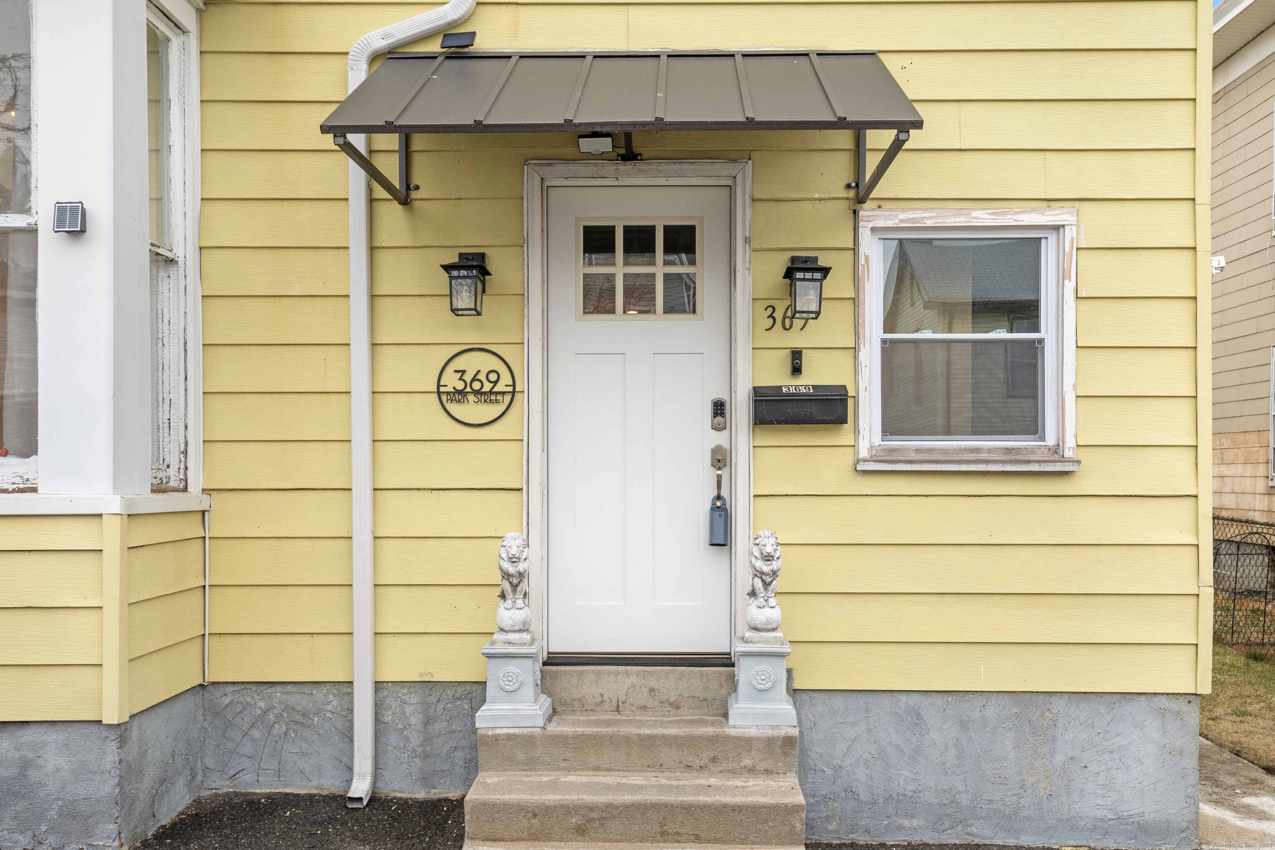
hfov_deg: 60.3
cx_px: 638
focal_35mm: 31
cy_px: 425
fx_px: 1098
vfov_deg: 42.3
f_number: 7.1
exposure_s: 1/125
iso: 3200
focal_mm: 31
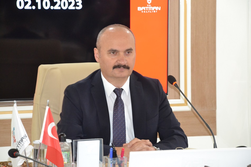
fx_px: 1046
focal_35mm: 150
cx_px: 126
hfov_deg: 13.7
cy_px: 84
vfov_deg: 9.1
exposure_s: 1/60
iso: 3200
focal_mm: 100
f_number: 5.6
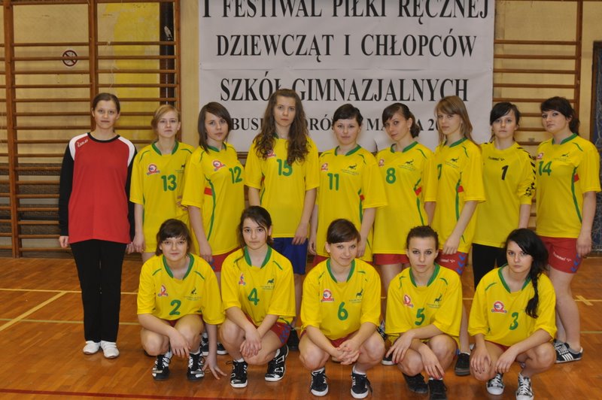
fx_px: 702
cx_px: 301
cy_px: 200
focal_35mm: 42
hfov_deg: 46.4
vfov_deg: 31.8
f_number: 5
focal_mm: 28
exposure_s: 1/60
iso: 400
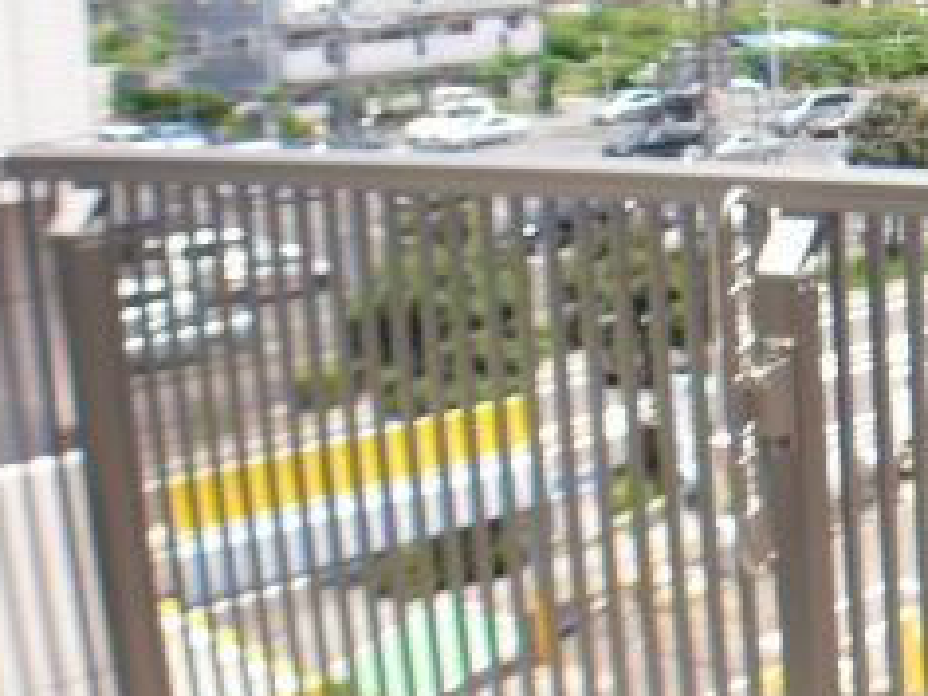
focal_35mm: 111
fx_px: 2976
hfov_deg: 16.7
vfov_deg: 13.3
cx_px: 1231
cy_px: 275
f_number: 3.2
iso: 100
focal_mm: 7.3
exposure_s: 1/400
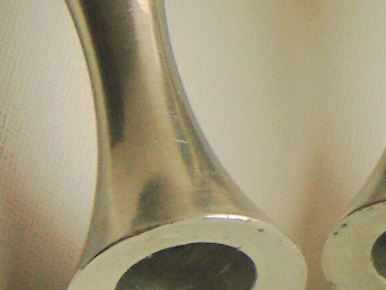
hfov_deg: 4.2
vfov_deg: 3.2
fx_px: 5143
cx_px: 746
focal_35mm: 461
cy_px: -164
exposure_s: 1/100
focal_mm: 40
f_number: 7.1
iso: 100
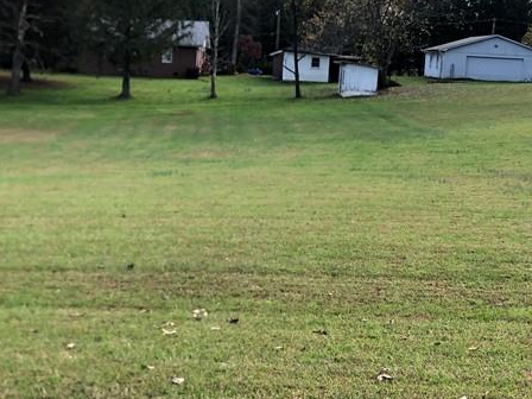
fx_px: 984
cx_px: 134
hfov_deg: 29.8
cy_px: 110
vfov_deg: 22.8
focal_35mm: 64
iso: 20
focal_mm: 3.99
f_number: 1.8
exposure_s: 1/235
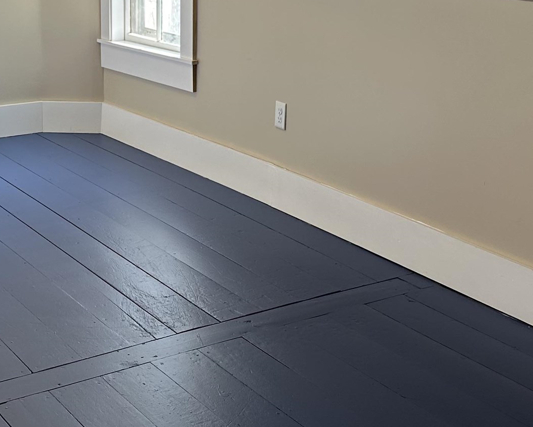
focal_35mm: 68
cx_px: 146
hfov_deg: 27.6
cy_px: 30
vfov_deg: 21.9
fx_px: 1073
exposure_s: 1/120
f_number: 1.78
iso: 64
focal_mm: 6.86
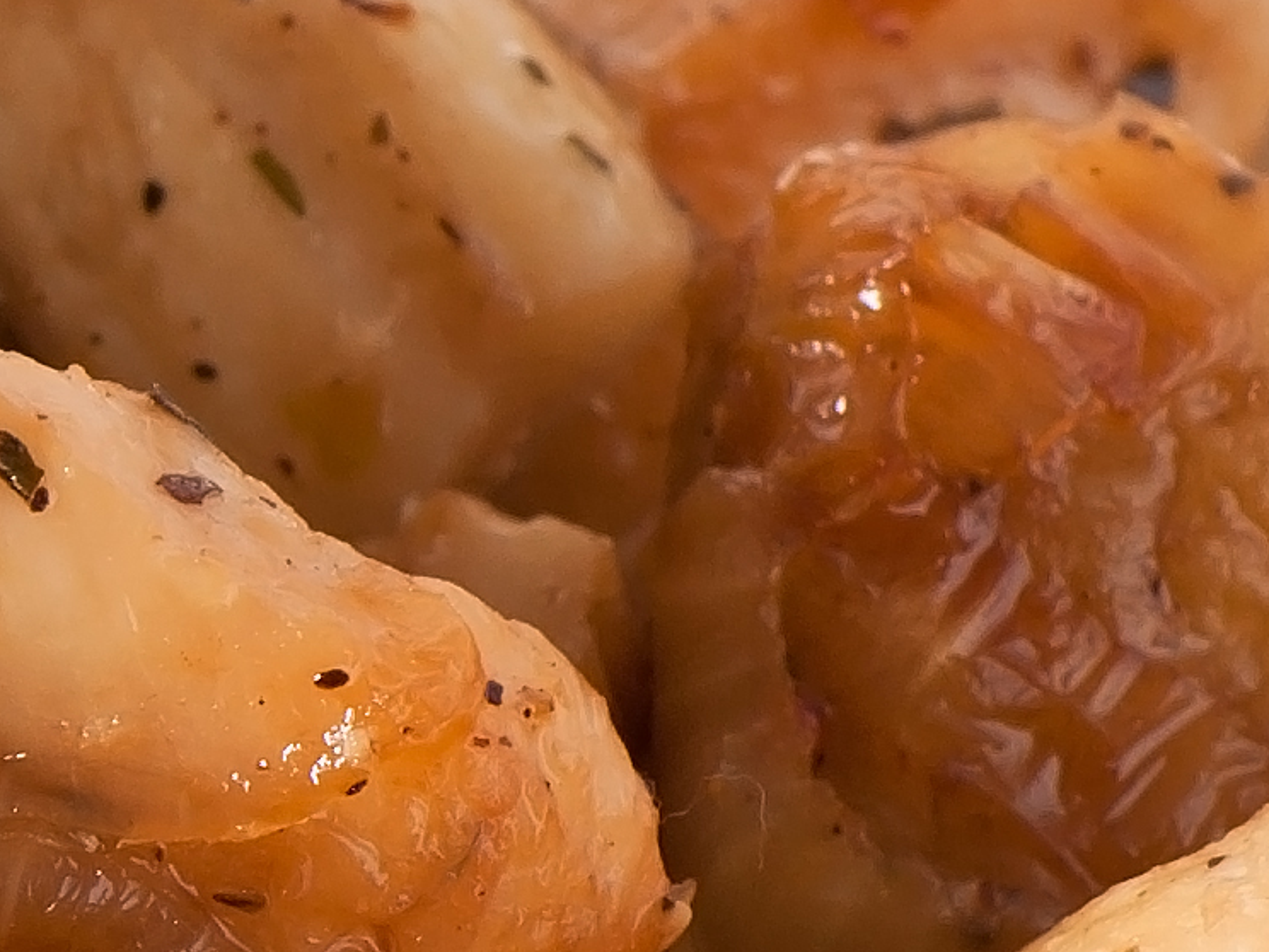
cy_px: 751
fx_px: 31958
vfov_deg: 1.7
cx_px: -890
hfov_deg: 2.3
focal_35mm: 872
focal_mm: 105
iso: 125
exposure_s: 1/200
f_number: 11
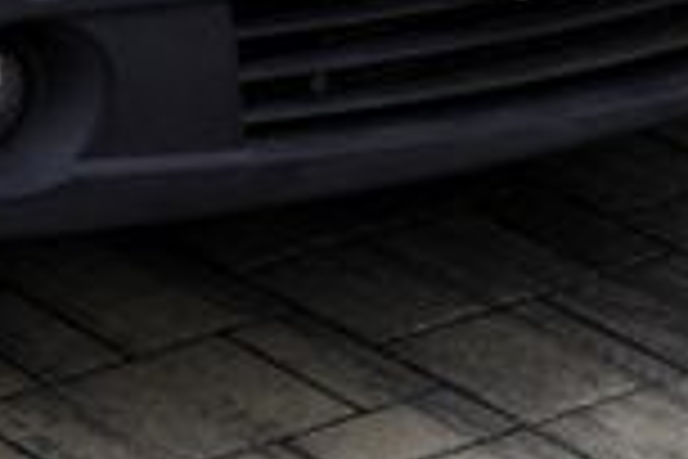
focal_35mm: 201
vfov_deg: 6.3
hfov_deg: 9.9
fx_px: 3841
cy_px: -902
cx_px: -409
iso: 100
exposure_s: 1/100
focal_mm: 30
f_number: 6.3
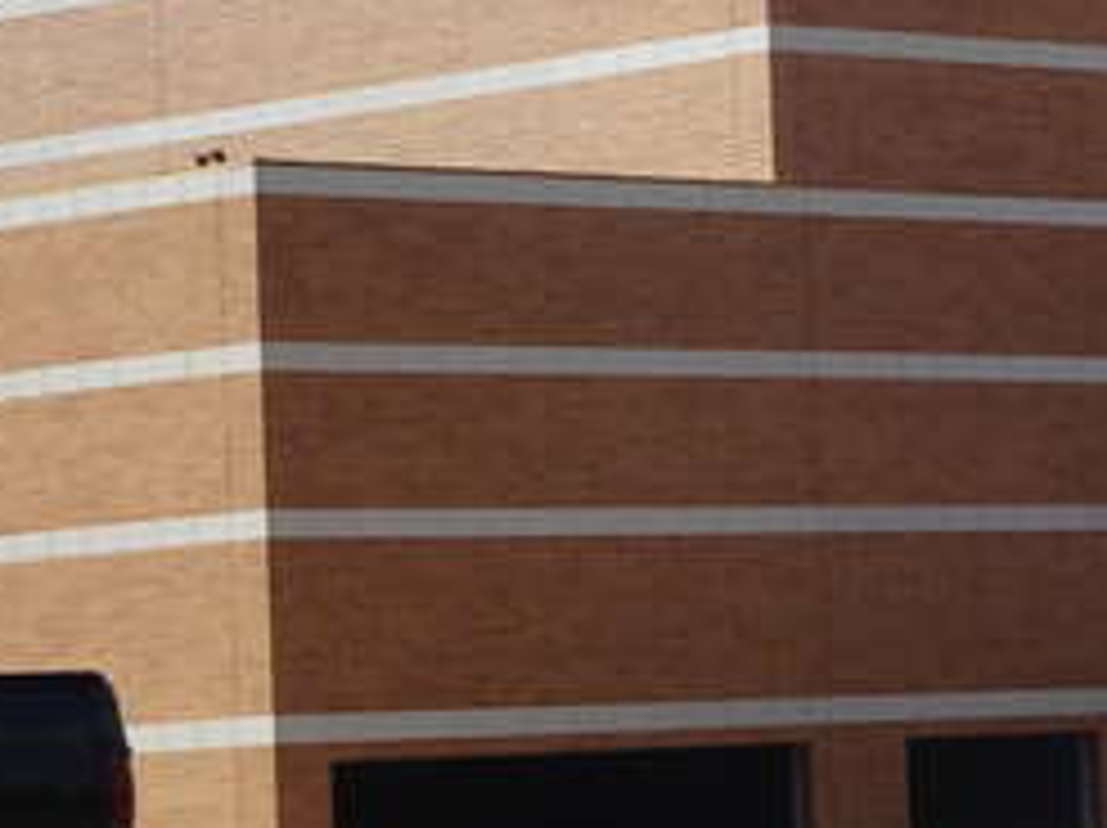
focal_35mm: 202
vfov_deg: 7.3
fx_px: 6454
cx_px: 1480
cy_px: 117
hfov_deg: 9.6
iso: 80
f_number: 4.5
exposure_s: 1/640
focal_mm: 10.59
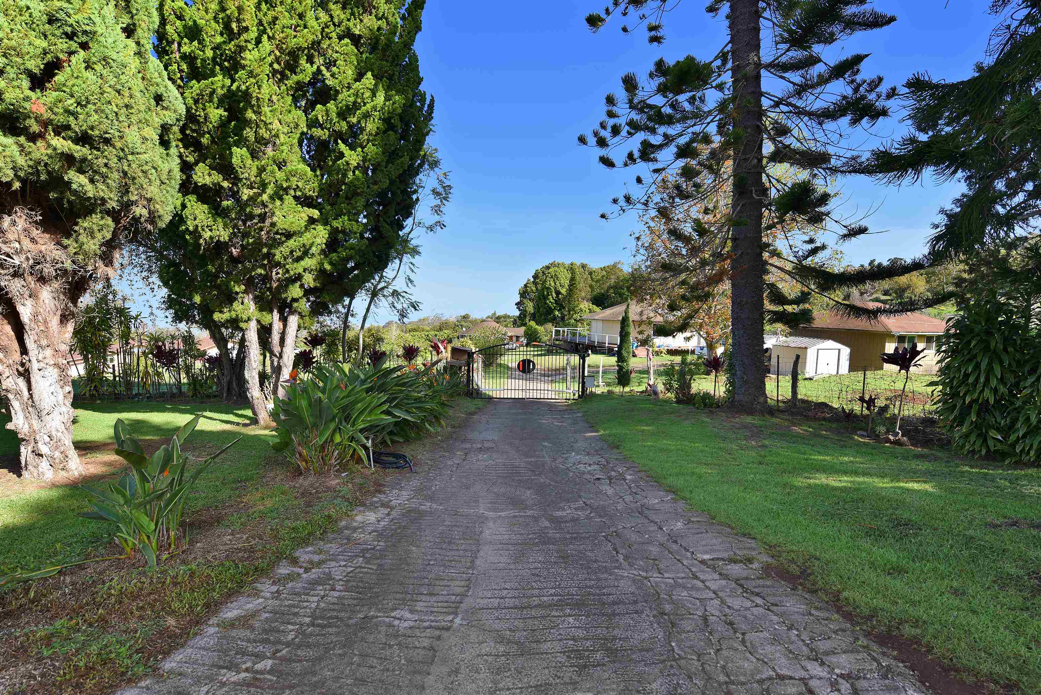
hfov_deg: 100.4
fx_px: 434
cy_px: 348
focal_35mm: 15
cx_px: 520
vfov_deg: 77.4
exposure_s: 1/8
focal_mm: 15
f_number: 16
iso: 125
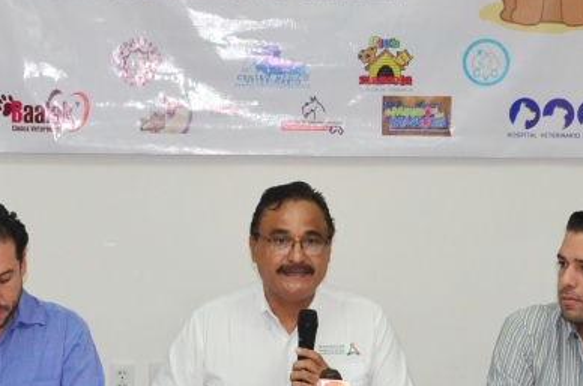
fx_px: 1665
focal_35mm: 103
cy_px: 299
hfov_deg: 19.8
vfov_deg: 13.2
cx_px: 239
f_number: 6.3
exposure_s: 1/125
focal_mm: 26
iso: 2500
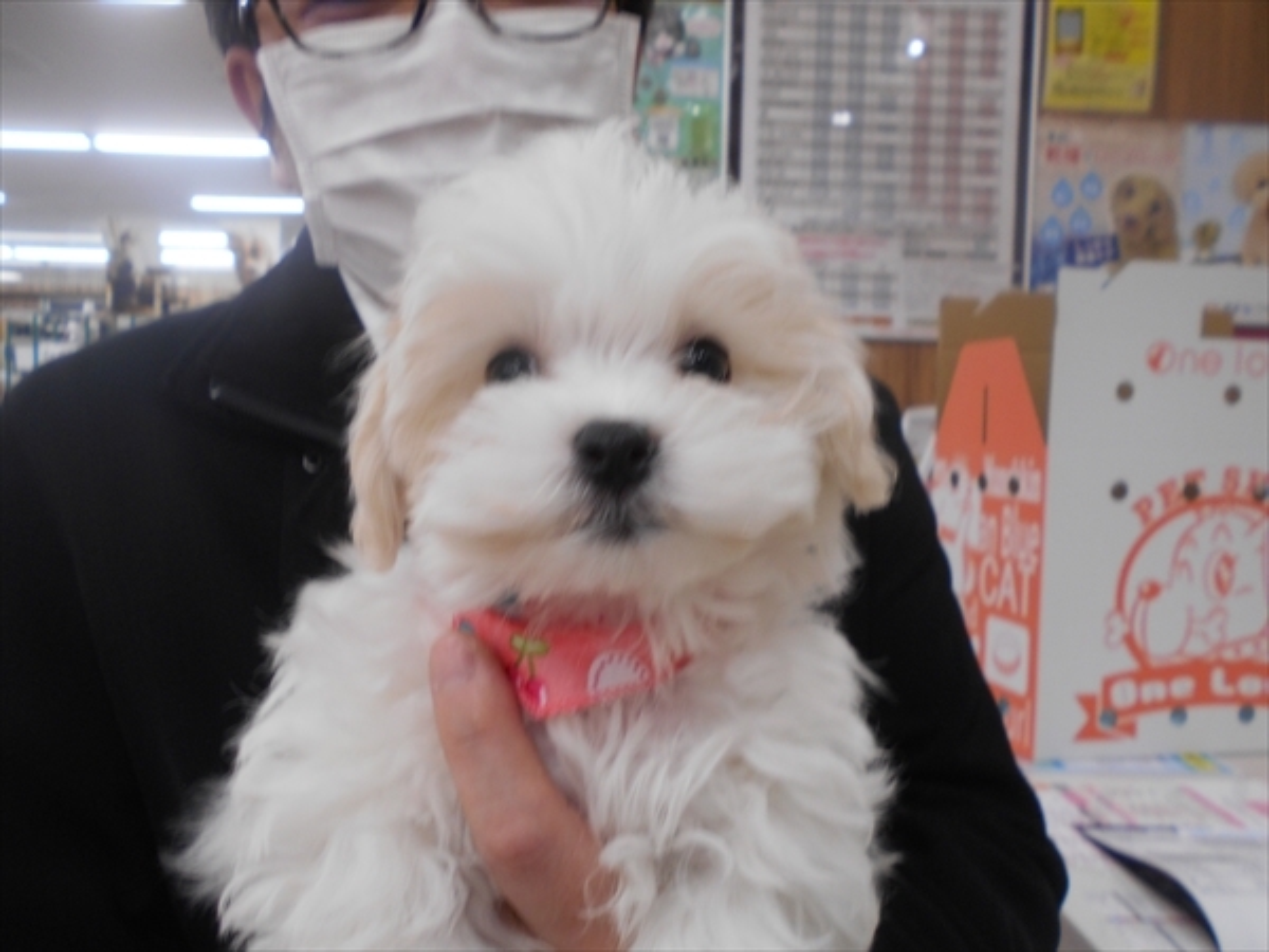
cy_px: 476
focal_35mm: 26
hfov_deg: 67.3
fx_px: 953
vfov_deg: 53.1
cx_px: 634
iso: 125
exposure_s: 1/30
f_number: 3.2
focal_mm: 4.6
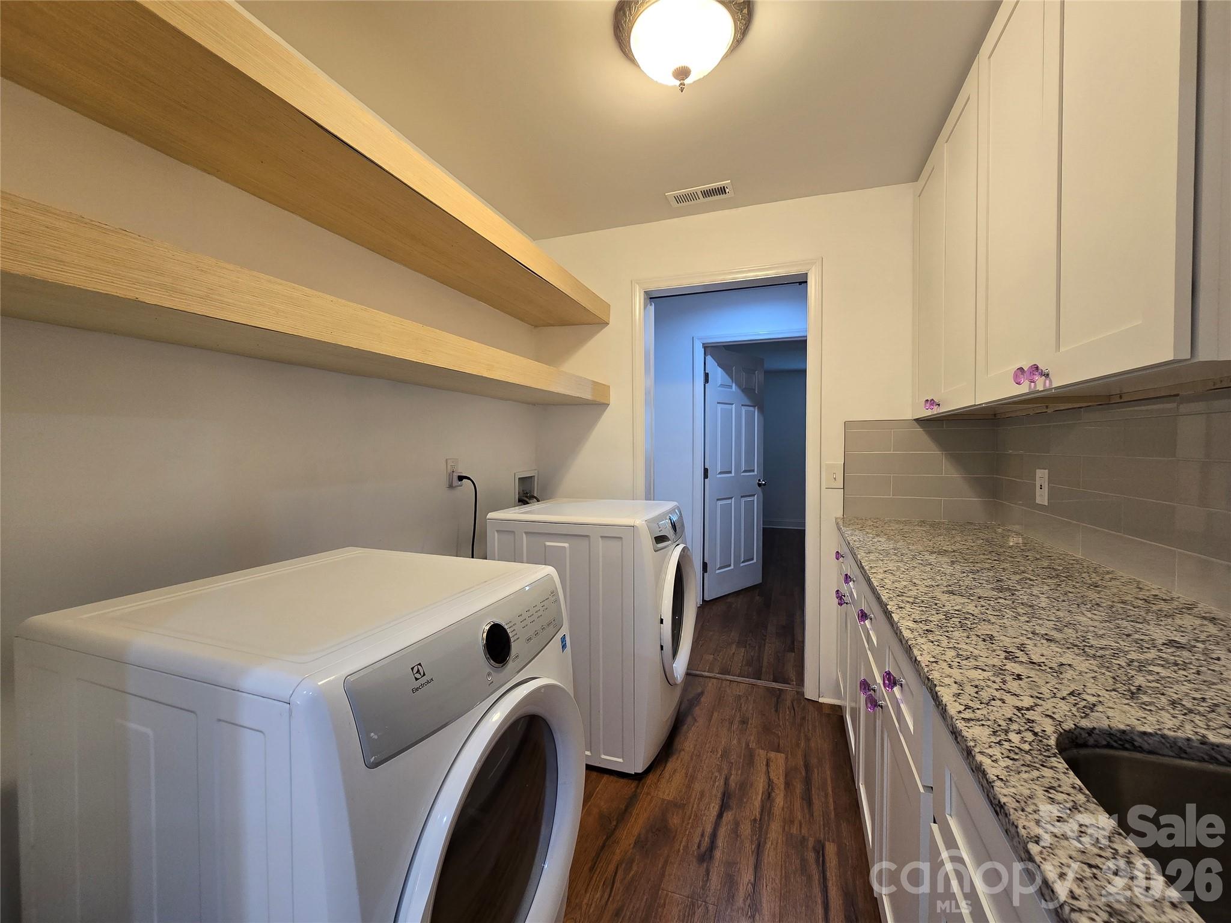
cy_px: 462
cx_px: 616
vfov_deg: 89.9
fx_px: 462
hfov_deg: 106.2
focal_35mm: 13
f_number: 2.2
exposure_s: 1/60
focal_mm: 2.2
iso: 100
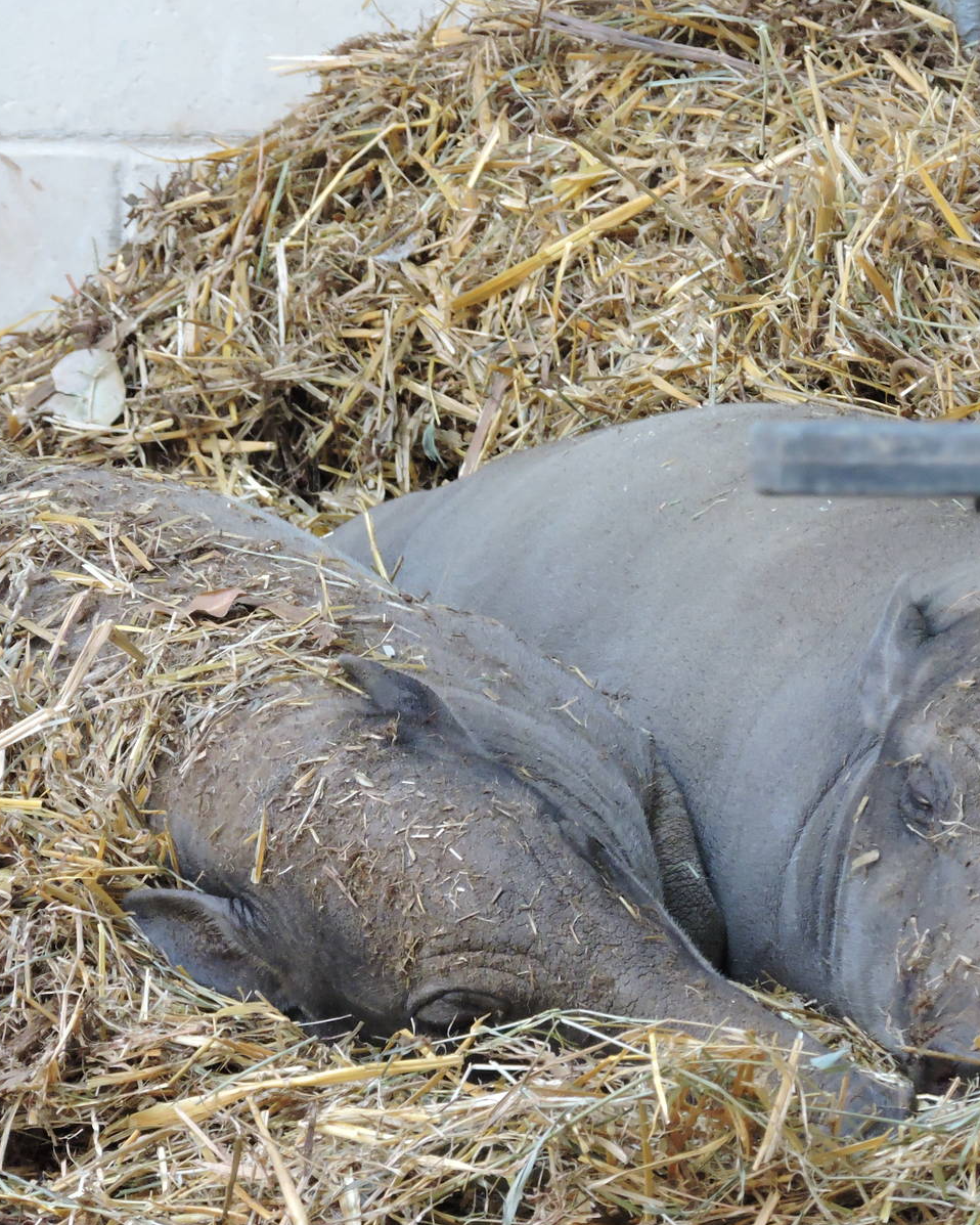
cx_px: 459
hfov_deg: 2.5
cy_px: 613
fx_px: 22219
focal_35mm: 613
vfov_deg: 3.2
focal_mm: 83.8
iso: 800
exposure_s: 1/40
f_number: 4.9
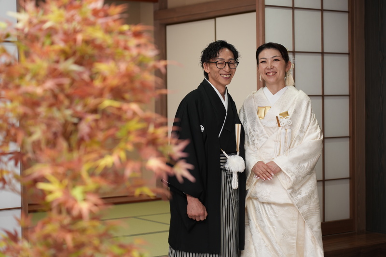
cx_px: 193
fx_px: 804
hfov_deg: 27.0
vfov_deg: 18.2
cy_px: 128
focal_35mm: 75
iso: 400
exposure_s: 1/100
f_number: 3.5
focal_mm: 75
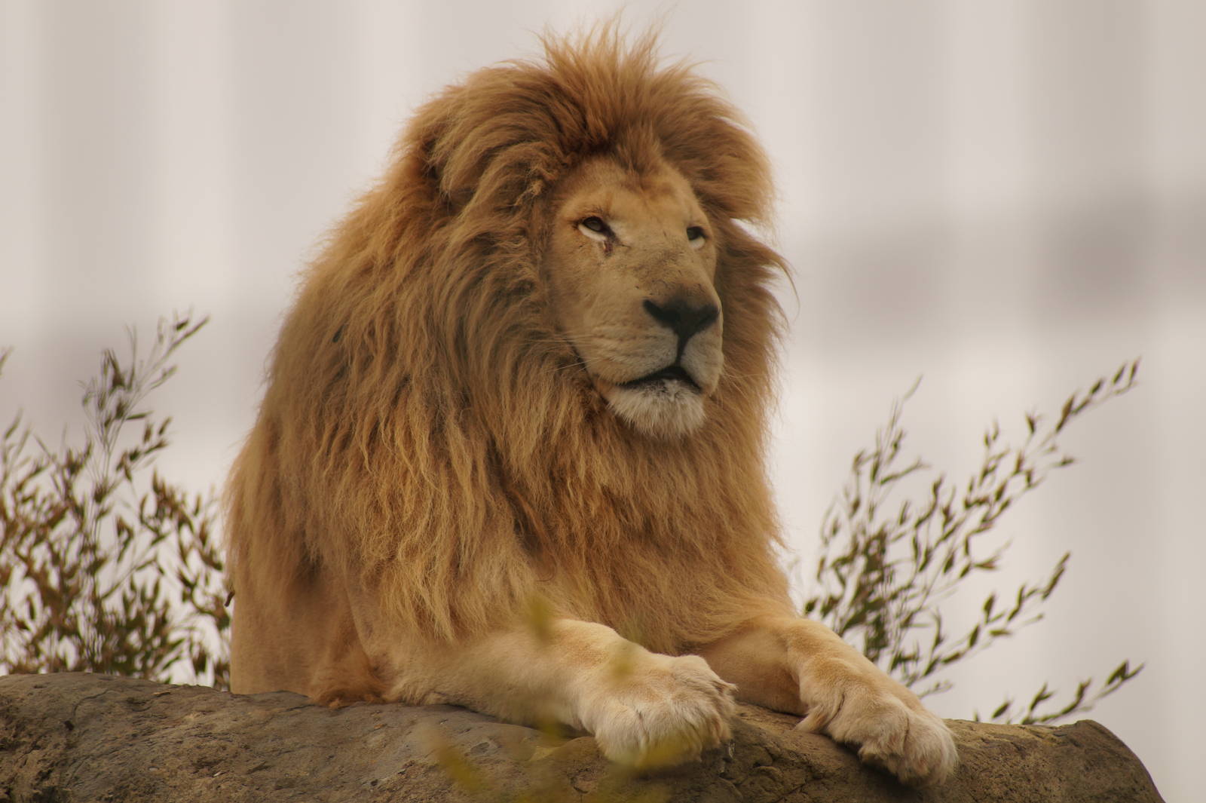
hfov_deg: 6.0
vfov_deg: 4.0
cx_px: 603
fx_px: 11551
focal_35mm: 345
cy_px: 402
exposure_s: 1/400
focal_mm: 230
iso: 100
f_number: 5.6
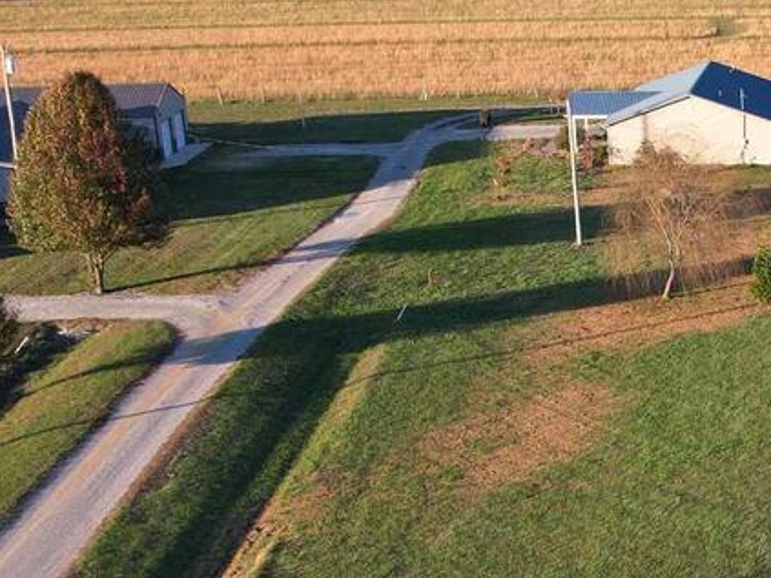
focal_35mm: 81
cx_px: 935
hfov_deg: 22.2
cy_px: 585
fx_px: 1804
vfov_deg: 17.7
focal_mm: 8.38
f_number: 2.8
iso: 100
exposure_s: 1/500
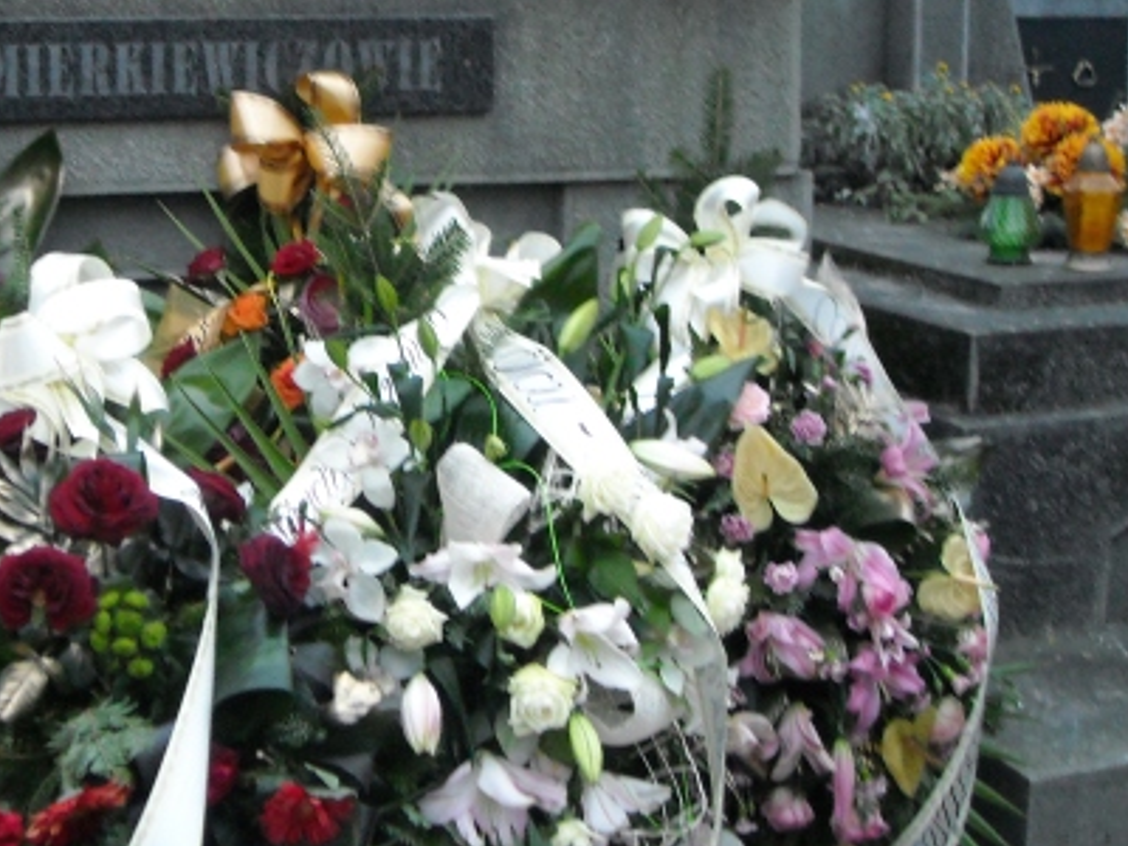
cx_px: 237
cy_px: 223
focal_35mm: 56
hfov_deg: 33.4
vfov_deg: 25.8
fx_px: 1825
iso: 400
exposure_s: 1/31
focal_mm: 5.7
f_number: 2.8
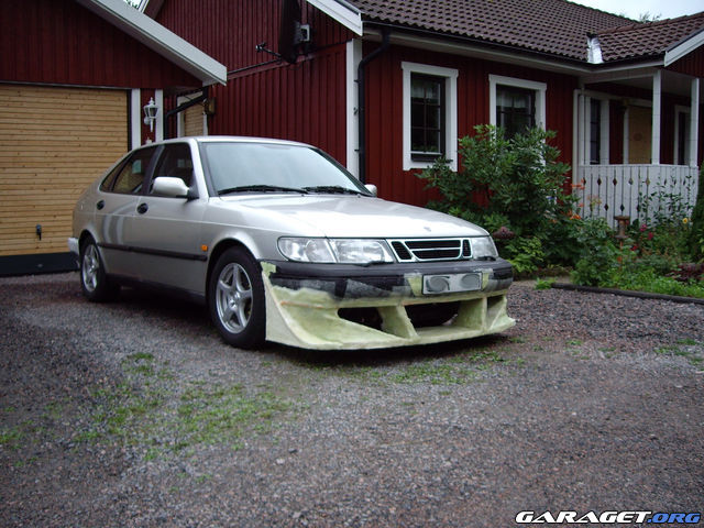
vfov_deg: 37.7
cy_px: 264
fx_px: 773
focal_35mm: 38
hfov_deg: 49.0
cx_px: 352
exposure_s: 1/60
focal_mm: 6.2
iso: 100
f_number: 2.7
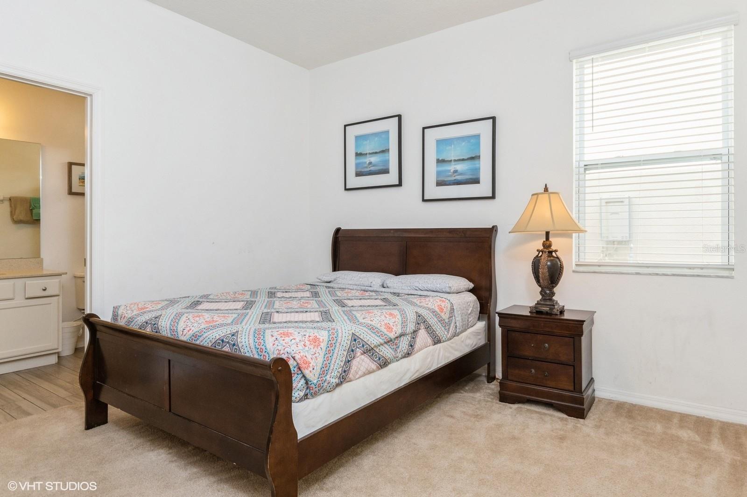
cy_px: 248
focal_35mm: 21
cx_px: 374
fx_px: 436
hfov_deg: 81.2
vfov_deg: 59.4
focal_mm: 14
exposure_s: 1/40
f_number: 9
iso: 400
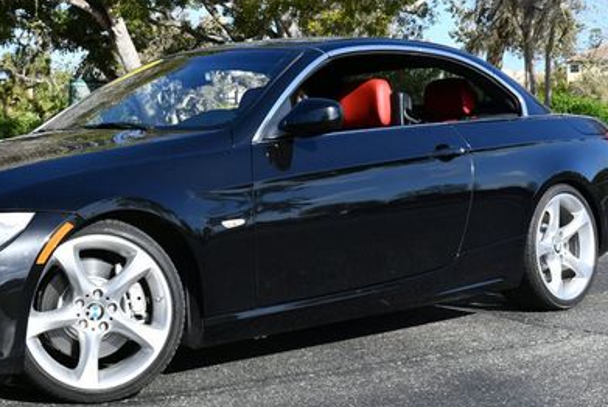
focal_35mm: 72
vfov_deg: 18.9
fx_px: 1218
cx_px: 185
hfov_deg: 27.8
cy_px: 118
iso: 125
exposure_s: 1/250
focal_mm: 22
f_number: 8
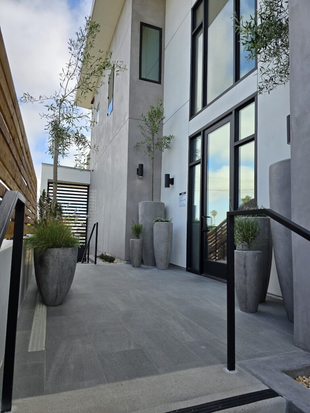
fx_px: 275
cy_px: 206
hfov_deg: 58.9
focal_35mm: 23
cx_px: 155
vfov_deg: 73.9
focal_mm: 6.3
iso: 12
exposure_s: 1/309
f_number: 1.7
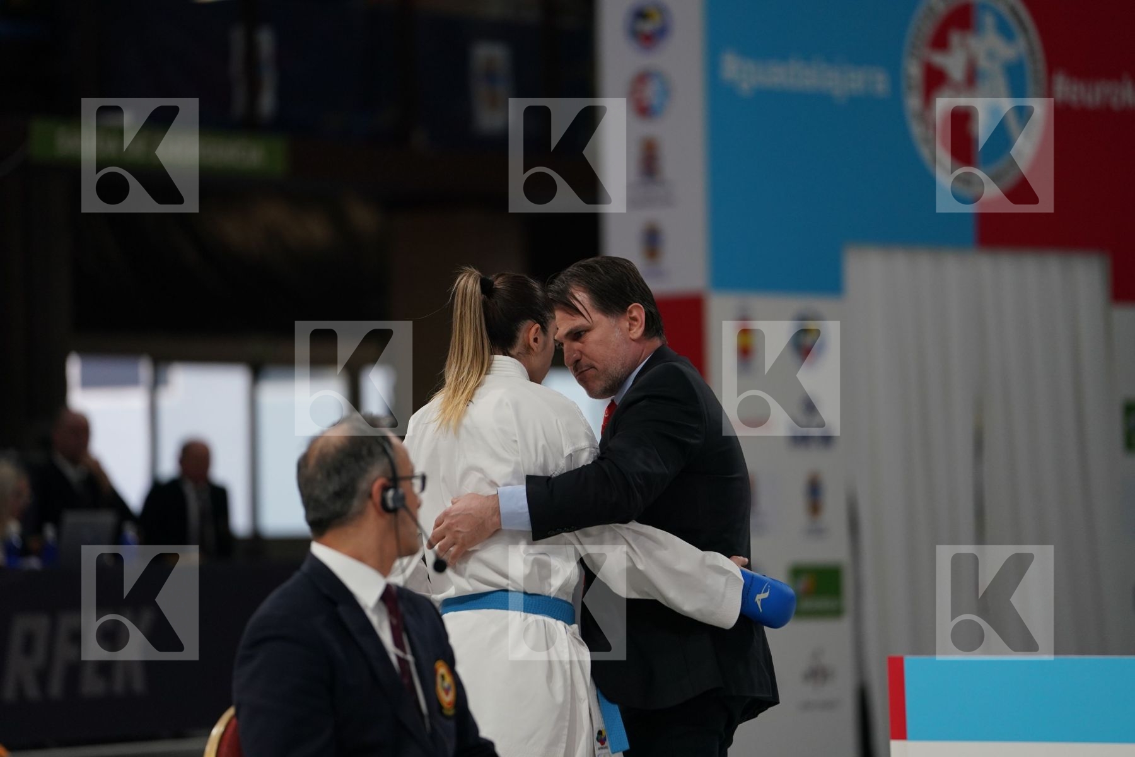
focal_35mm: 200
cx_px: 568
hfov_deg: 10.3
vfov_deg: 6.9
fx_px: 6305
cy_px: 378
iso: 1250
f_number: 2.8
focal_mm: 200
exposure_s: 1/1000
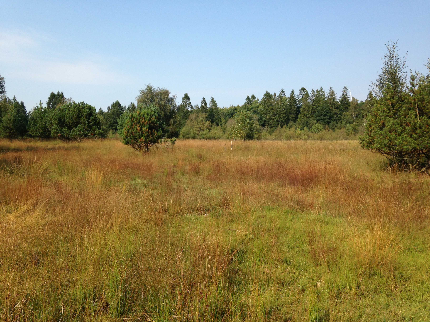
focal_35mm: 33
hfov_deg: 55.4
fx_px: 410
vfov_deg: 42.9
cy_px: 161
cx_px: 215
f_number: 2.4
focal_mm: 4.12
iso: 50
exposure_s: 1/1323
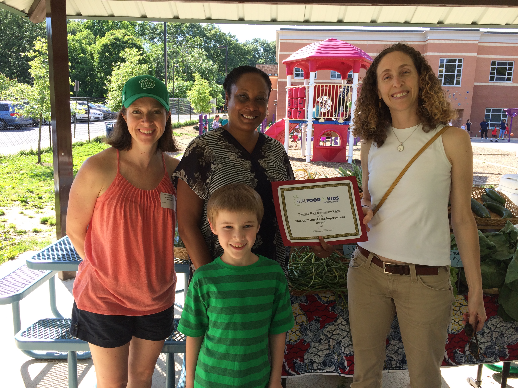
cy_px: 194
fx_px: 434
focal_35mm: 29
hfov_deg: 61.7
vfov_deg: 48.2
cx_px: 259
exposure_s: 1/380
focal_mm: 4.15
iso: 32
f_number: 2.2
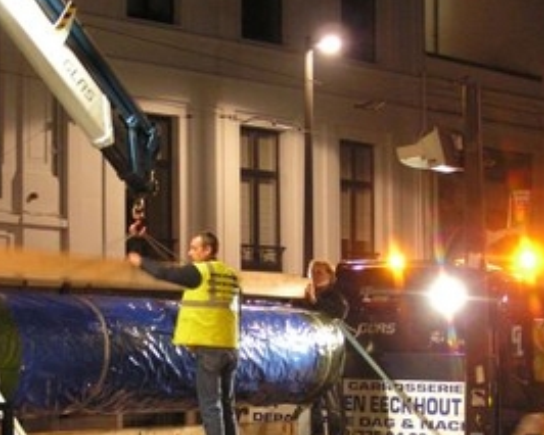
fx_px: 1595
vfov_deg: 15.5
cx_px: 202
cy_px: 336
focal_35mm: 99
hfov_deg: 19.3
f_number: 3.2
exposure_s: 1/3
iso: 200
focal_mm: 9
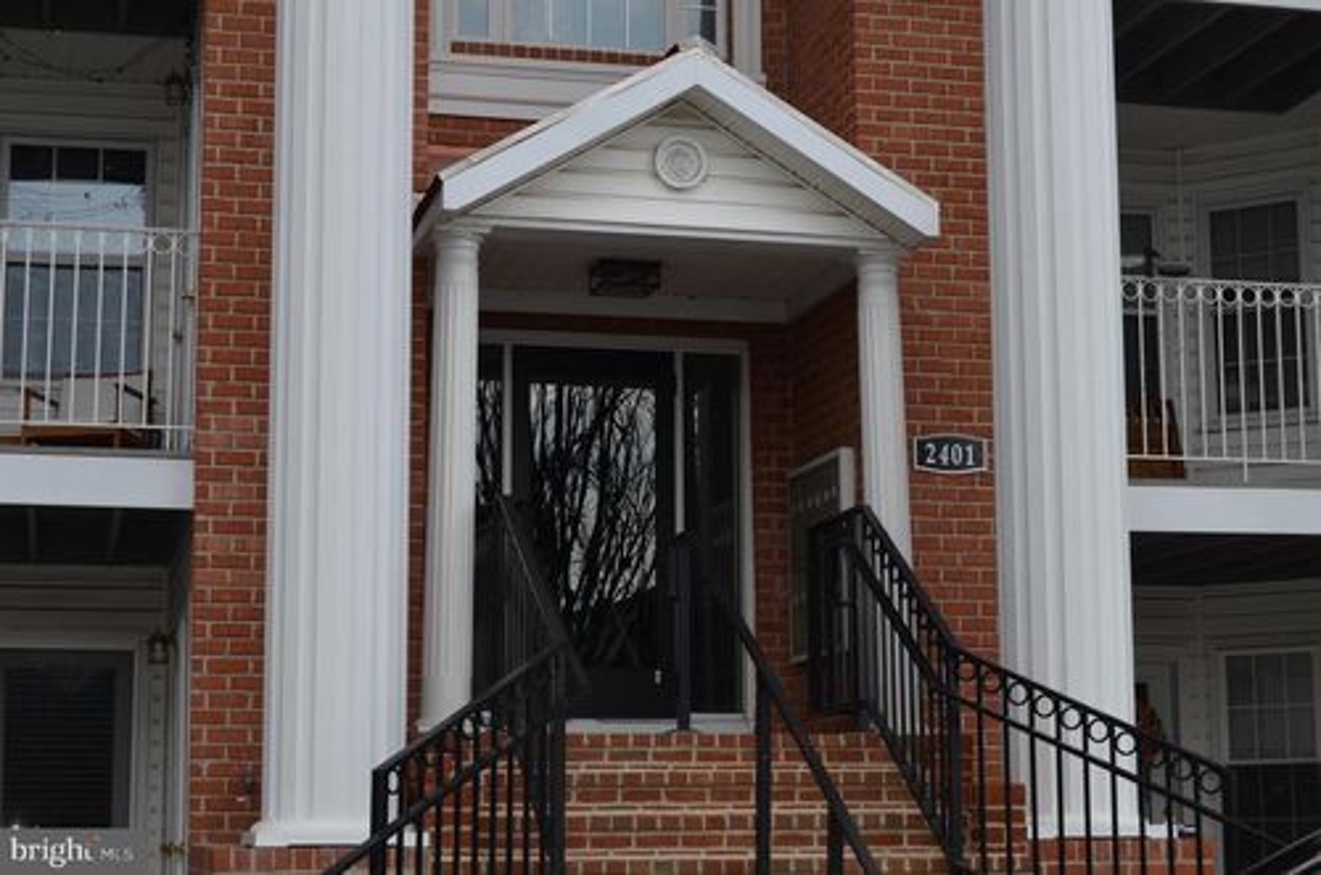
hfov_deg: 29.3
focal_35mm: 69
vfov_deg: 19.6
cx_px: 660
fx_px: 2526
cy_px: 438
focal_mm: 46
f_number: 8
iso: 100
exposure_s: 1/250
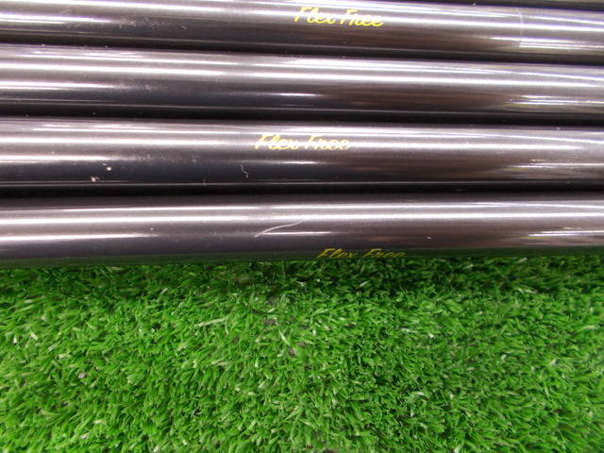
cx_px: 302
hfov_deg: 67.3
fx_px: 454
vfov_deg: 53.1
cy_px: 226
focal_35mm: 26
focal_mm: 4.6
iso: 200
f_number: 3.2
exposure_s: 1/6
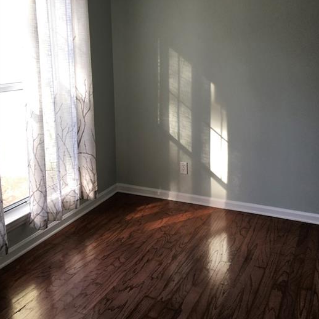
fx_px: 396
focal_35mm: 38
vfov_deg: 43.4
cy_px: 112
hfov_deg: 43.8
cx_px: 173
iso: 25
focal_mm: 4.15
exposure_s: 1/60
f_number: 2.2
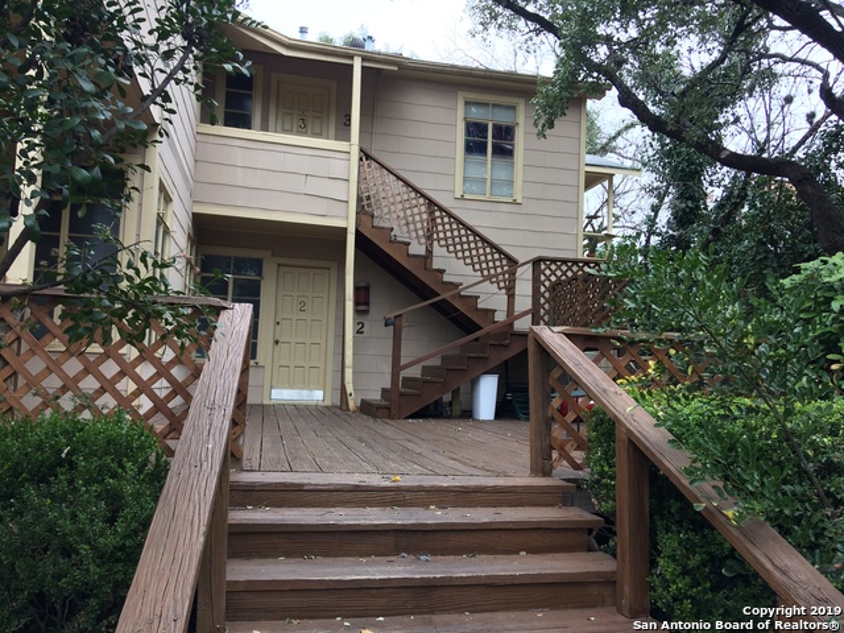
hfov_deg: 61.7
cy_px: 316
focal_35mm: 29
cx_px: 422
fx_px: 707
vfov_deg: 48.2
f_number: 2.2
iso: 40
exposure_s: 1/120
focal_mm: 4.15
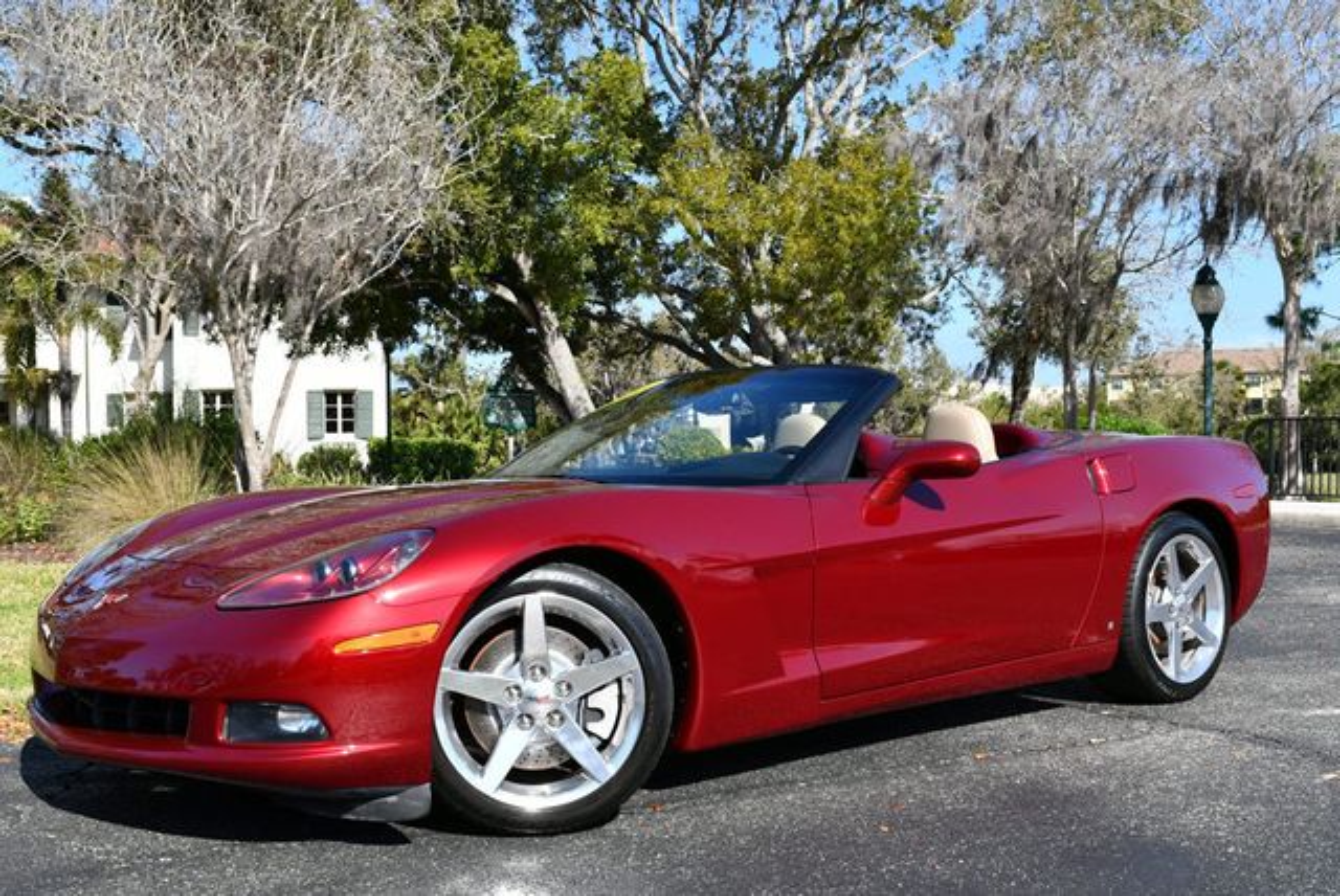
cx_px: 670
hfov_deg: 44.5
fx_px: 1639
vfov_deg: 30.6
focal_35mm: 44
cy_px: 448
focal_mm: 22
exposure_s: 1/250
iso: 100
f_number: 8
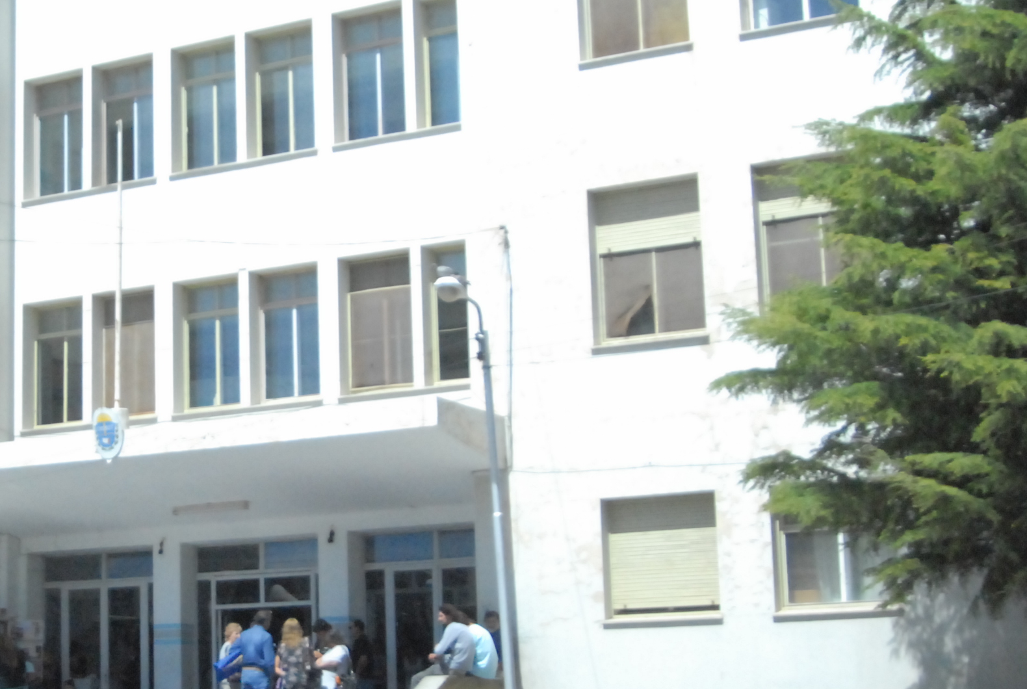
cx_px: 179
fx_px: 1886
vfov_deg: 20.7
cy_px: 372
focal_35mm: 66
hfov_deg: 29.6
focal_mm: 24
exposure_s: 1/8000
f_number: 4.5
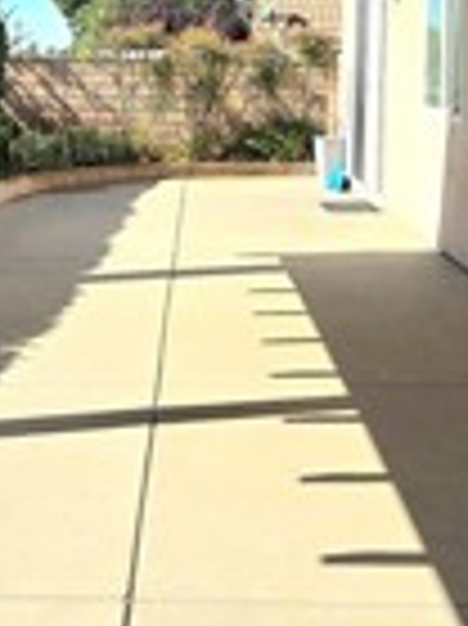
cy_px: 104
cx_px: 135
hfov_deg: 24.2
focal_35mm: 60
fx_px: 1083
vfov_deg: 31.2
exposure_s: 1/2000
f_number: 2.2
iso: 50
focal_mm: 2.2
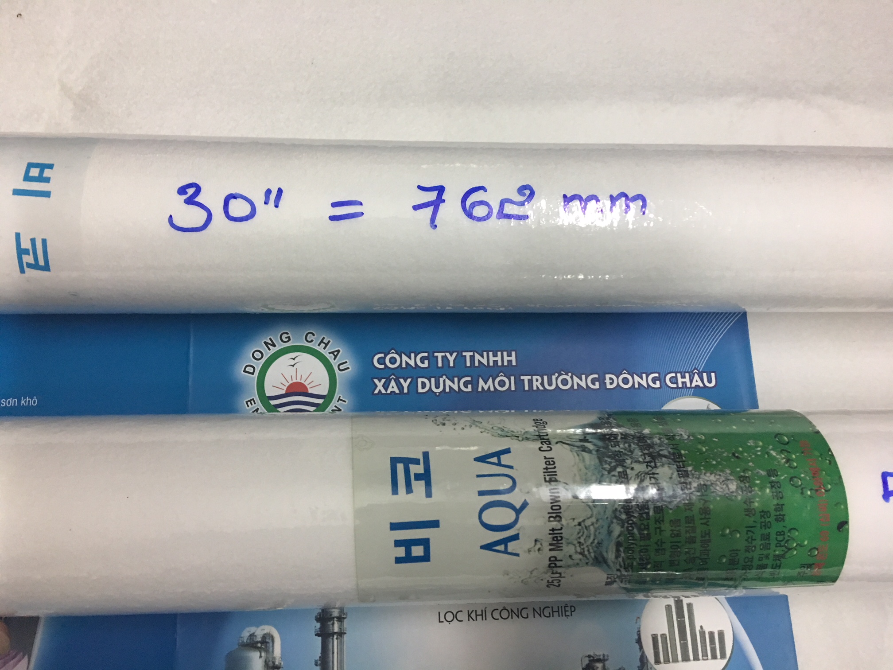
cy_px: 335
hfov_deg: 61.7
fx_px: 748
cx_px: 446
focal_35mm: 29
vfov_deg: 48.2
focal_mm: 4.15
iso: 80
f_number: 2.2
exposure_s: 1/17
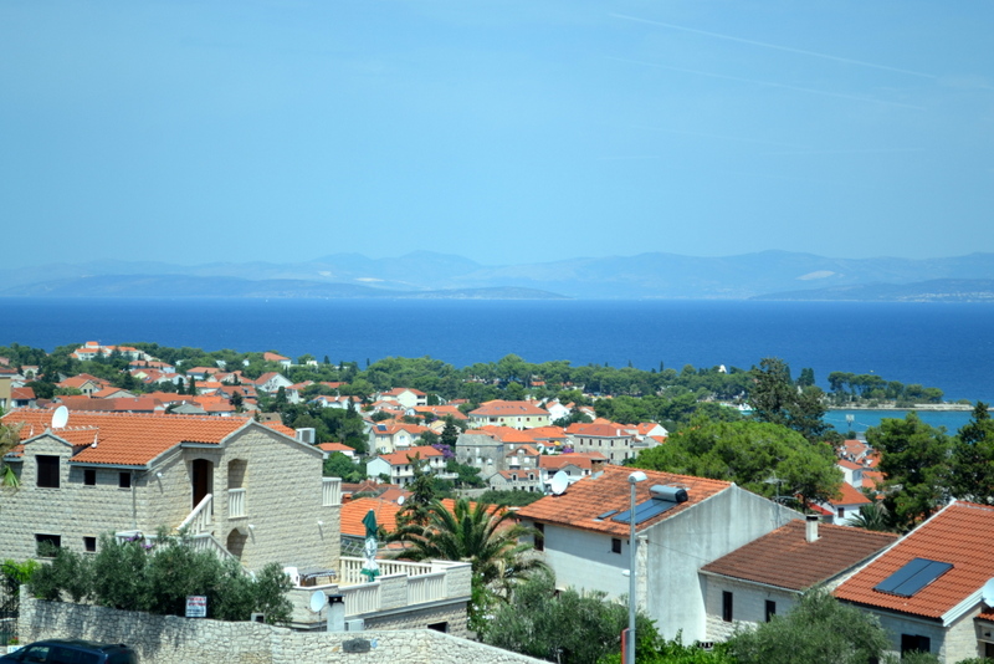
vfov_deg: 16.6
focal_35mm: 82
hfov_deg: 24.6
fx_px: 2279
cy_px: 332
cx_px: 497
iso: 100
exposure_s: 1/250
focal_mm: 55
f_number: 5.6
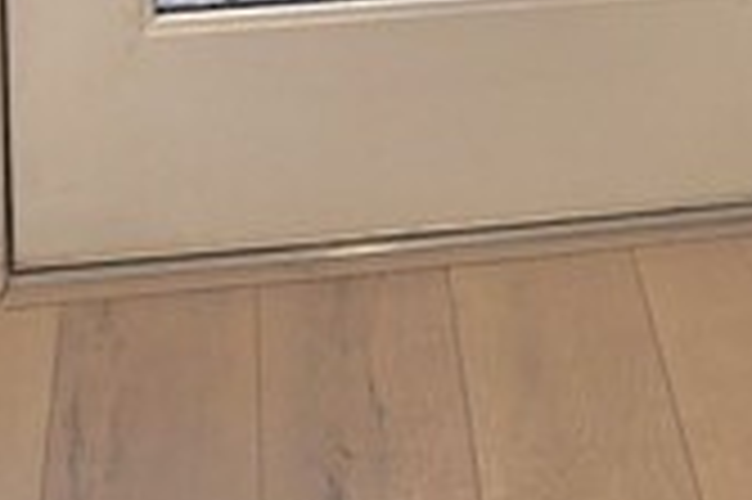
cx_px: 961
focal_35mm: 130
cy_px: -1041
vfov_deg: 8.6
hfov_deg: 15.1
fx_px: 2713
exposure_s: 1/160
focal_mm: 20
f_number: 4
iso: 800
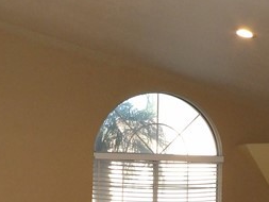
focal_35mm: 97
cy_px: 193
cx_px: 107
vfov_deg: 15.0
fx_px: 754
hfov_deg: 20.2
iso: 200
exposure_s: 1/33
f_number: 3.2
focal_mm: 4.3
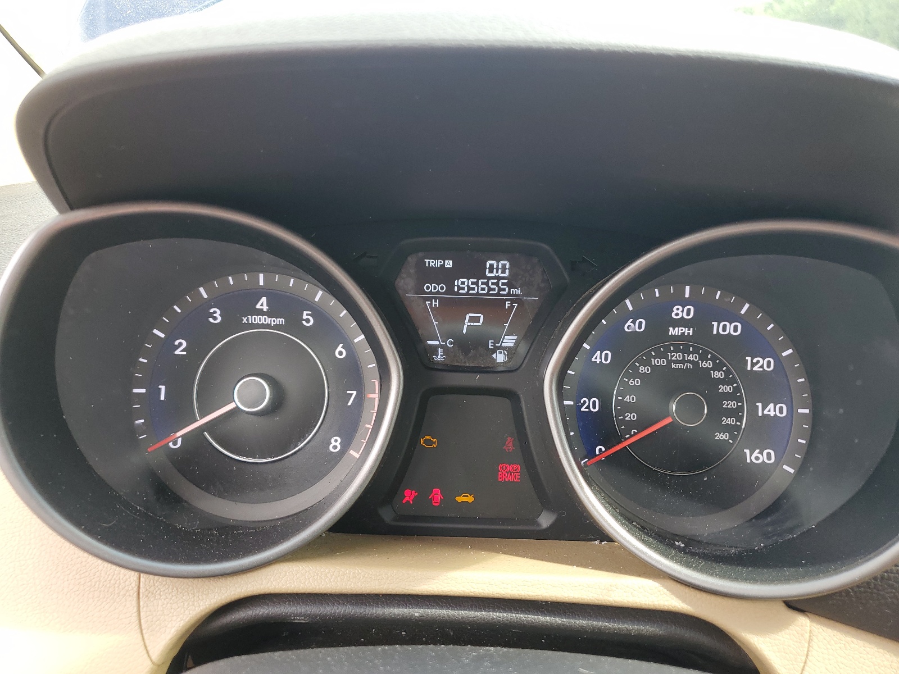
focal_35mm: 26
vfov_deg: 53.1
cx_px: 450
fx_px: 675
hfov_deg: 67.3
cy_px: 337
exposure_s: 1/120
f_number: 1.5
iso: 54
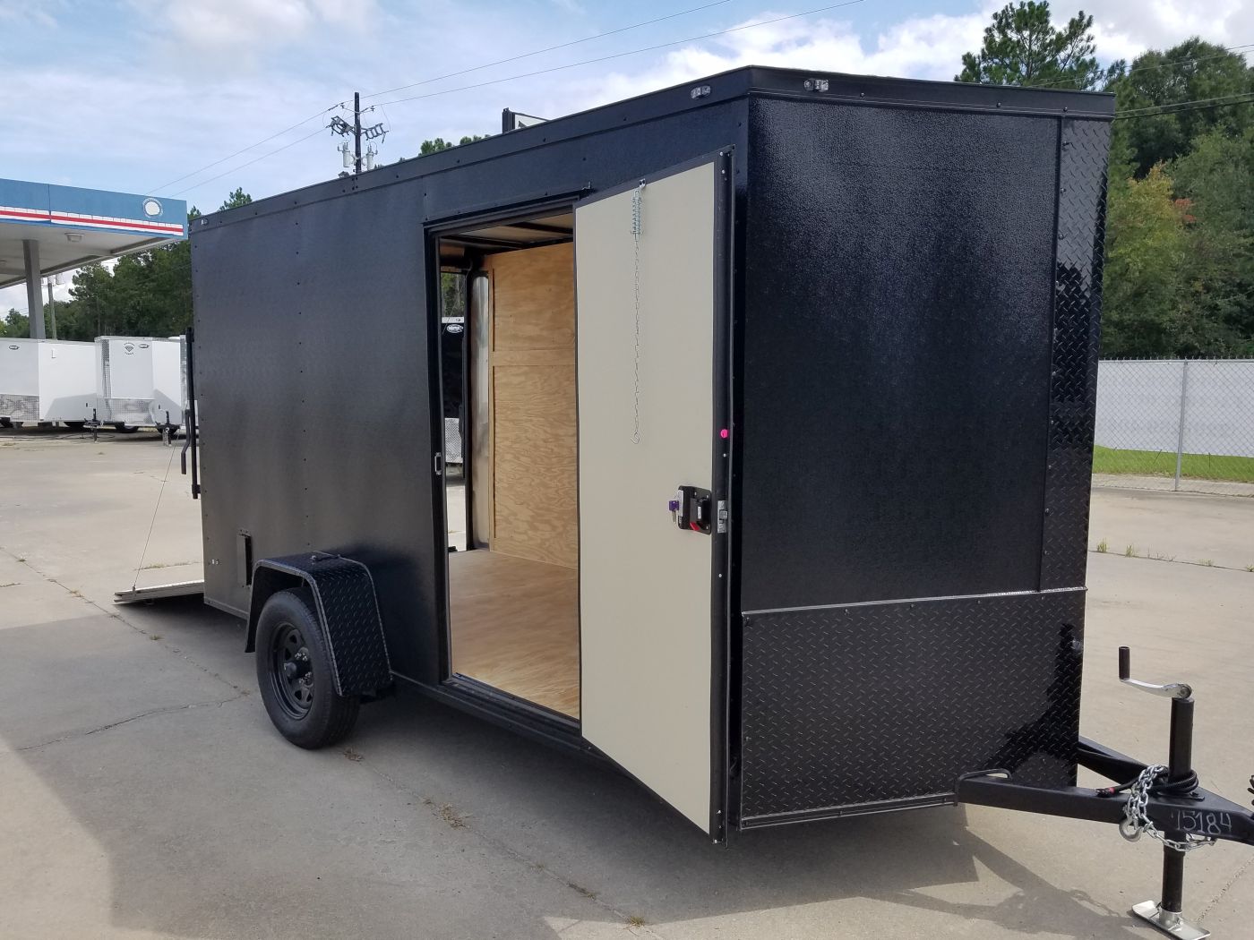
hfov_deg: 67.3
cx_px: 627
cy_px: 470
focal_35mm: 26
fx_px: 942
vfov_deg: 53.1
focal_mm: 4.2
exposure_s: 1/1944
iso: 50
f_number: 1.7
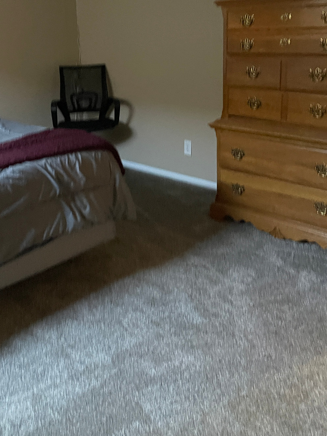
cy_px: 142
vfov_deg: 48.1
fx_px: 479
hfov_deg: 37.3
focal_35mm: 38
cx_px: 107
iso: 1000
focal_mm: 5.1
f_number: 1.6
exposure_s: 1/30
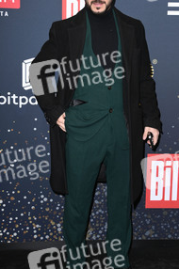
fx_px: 576
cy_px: 120
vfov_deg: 26.3
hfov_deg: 17.7
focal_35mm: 77
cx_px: 104
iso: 320
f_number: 5.6
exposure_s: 1/250
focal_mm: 55
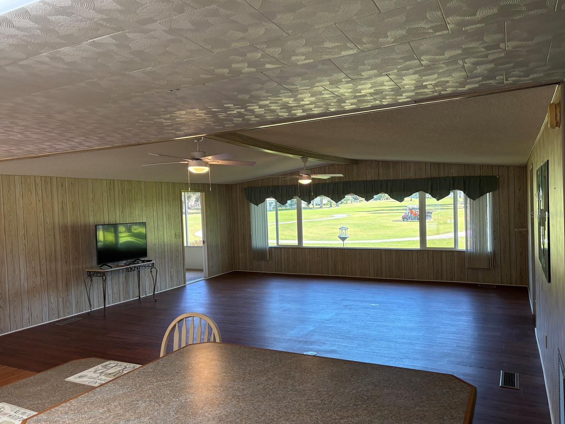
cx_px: 272
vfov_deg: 51.4
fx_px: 441
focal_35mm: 27
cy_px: 214
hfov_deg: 65.3
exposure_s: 1/162
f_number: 1.6
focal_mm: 5.96
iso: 125
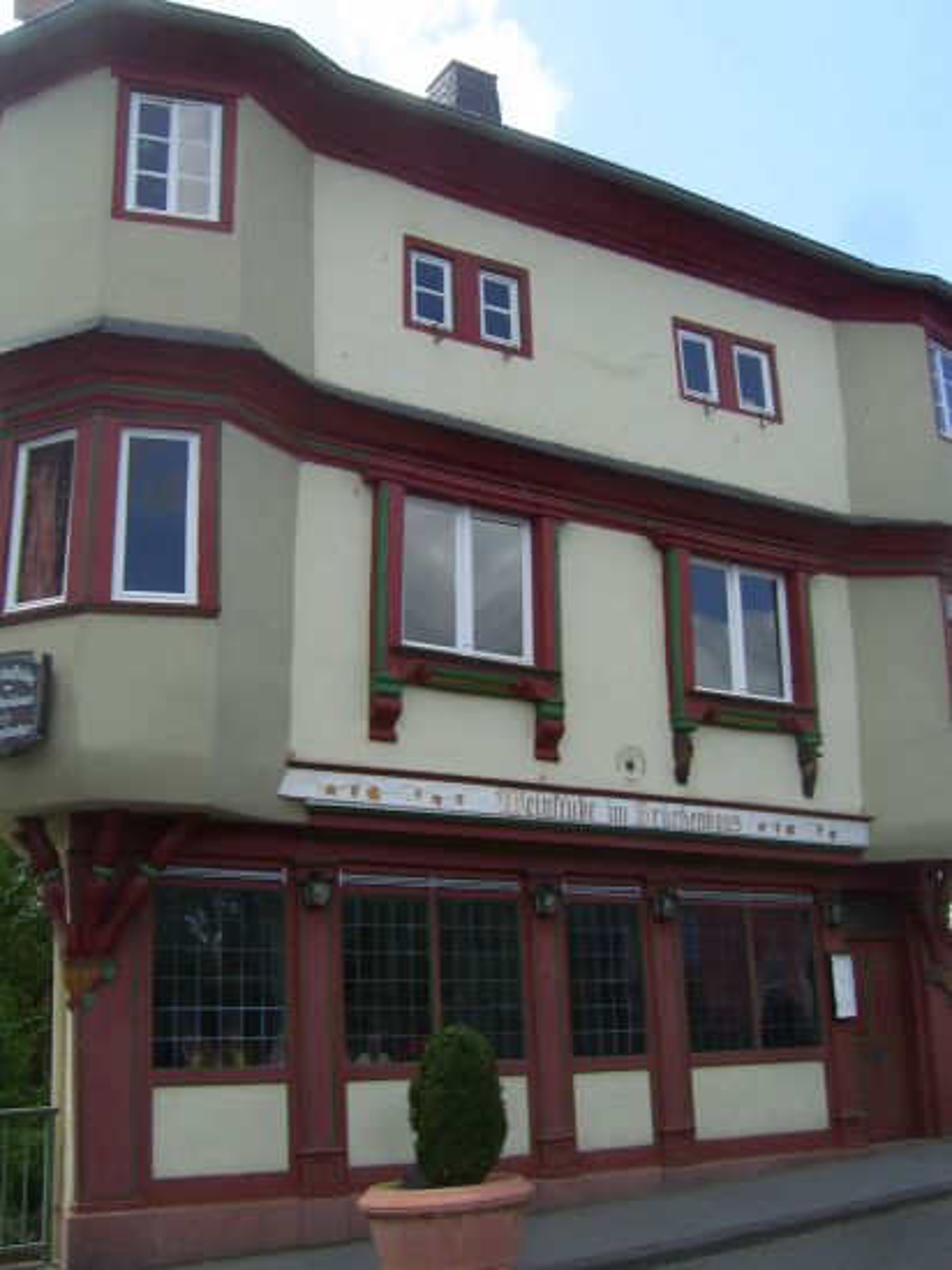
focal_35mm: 38
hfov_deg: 37.7
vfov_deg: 49.0
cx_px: 476
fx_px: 1395
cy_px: 635
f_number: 6.4
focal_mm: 7.8
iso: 50
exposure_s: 1/160
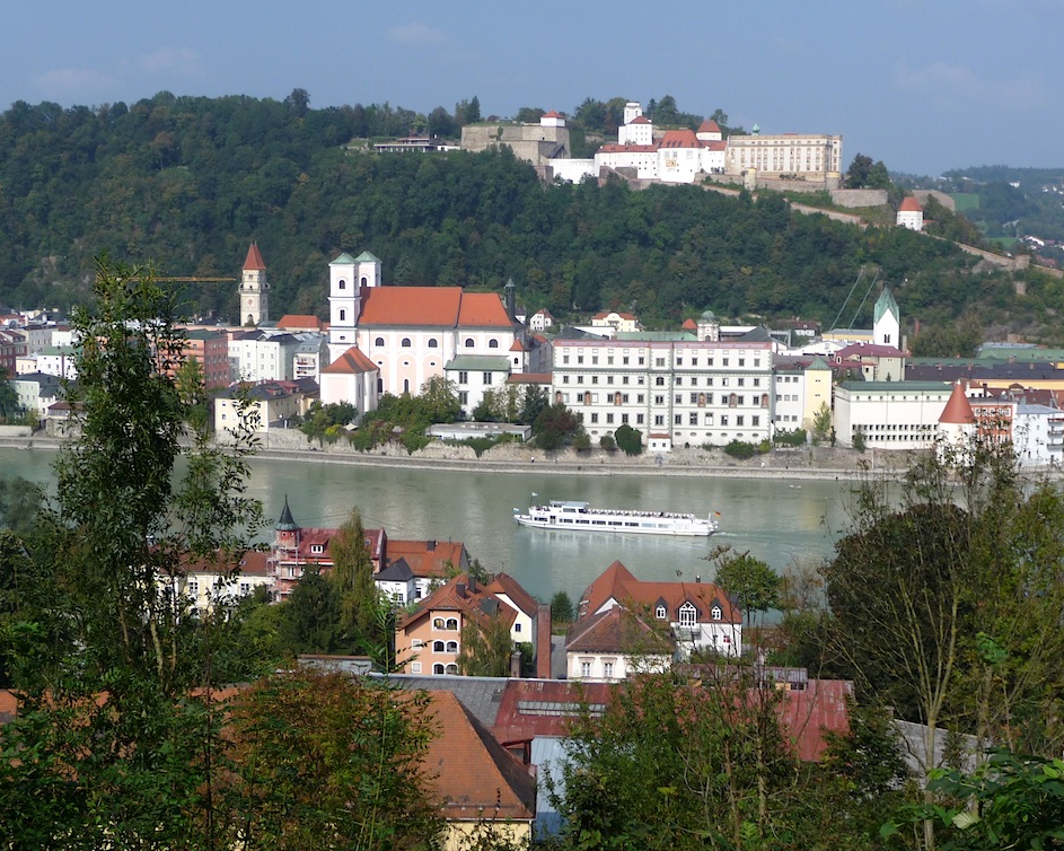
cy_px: 426
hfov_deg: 35.4
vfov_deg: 28.6
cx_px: 562
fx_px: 1669
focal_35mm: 53
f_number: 4.2
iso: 100
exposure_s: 1/800
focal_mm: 8.5
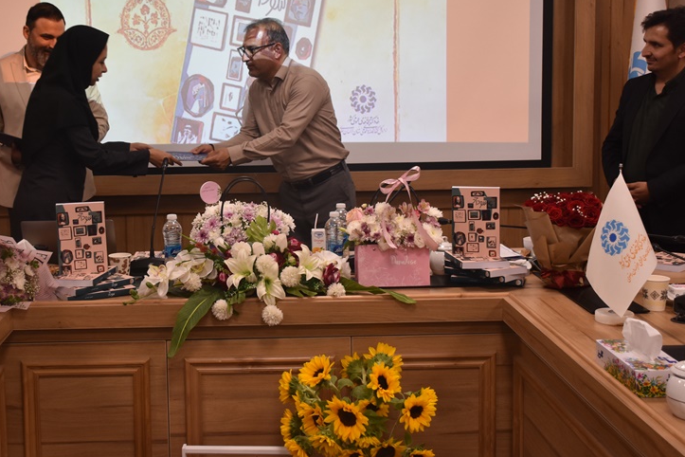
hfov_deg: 38.6
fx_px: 970
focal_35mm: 51
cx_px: 253
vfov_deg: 26.4
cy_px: 160
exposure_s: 1/100
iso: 800
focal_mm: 24
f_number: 5
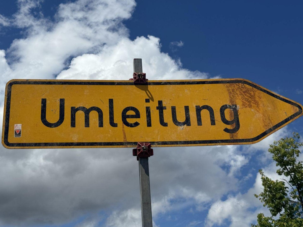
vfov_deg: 30.3
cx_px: 152
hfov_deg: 39.7
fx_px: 420
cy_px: 114
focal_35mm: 48
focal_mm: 6.76
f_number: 1.78
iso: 64
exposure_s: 1/6410
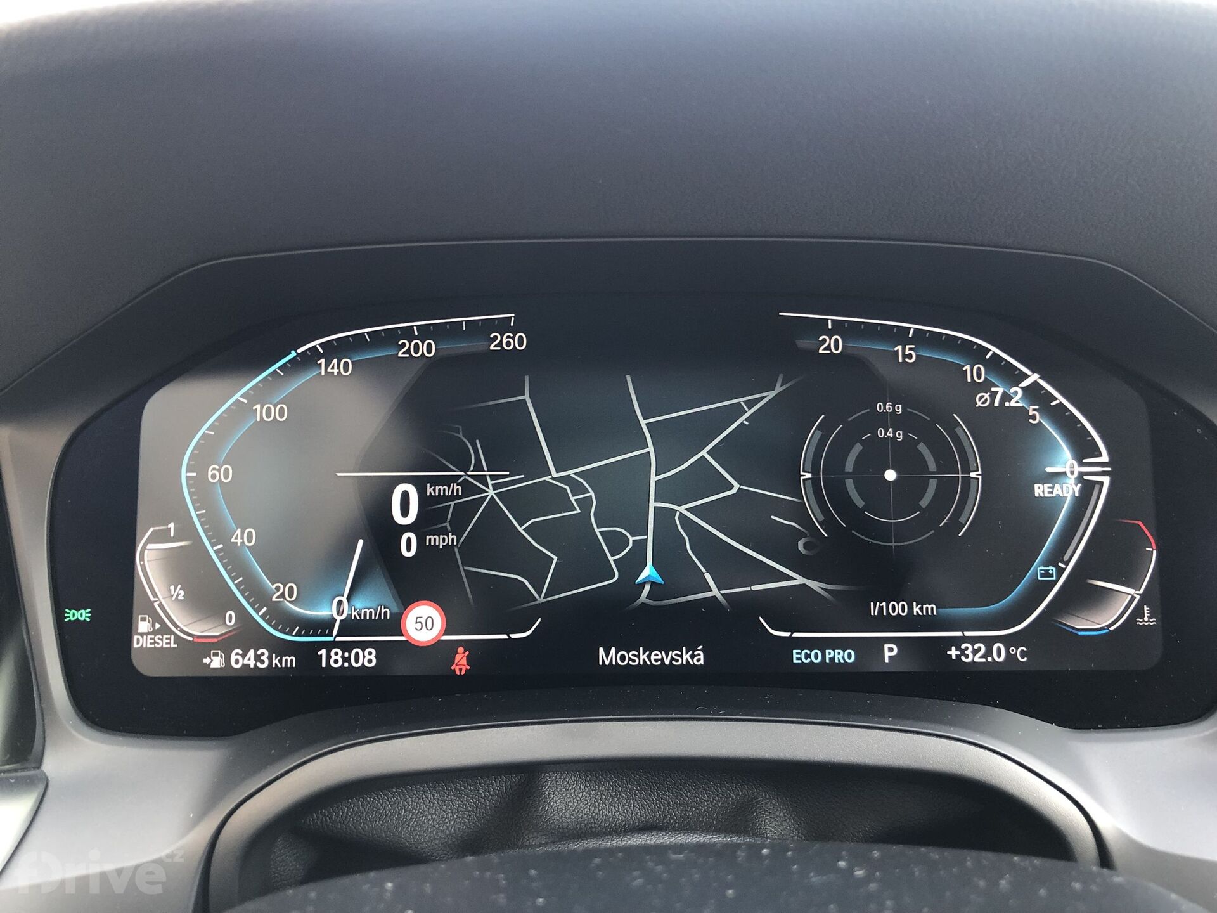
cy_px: 456
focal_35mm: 28
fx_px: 984
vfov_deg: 49.7
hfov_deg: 63.4
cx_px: 608
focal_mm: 4
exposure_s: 1/16
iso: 50
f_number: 1.8
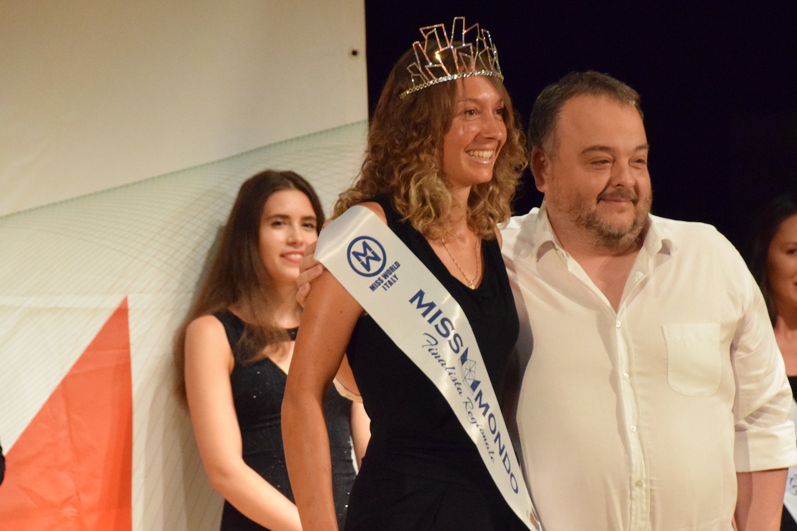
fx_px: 7232
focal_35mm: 327
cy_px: 308
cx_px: 419
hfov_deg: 6.3
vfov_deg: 4.2
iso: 6400
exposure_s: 1/125
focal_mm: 155
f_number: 6
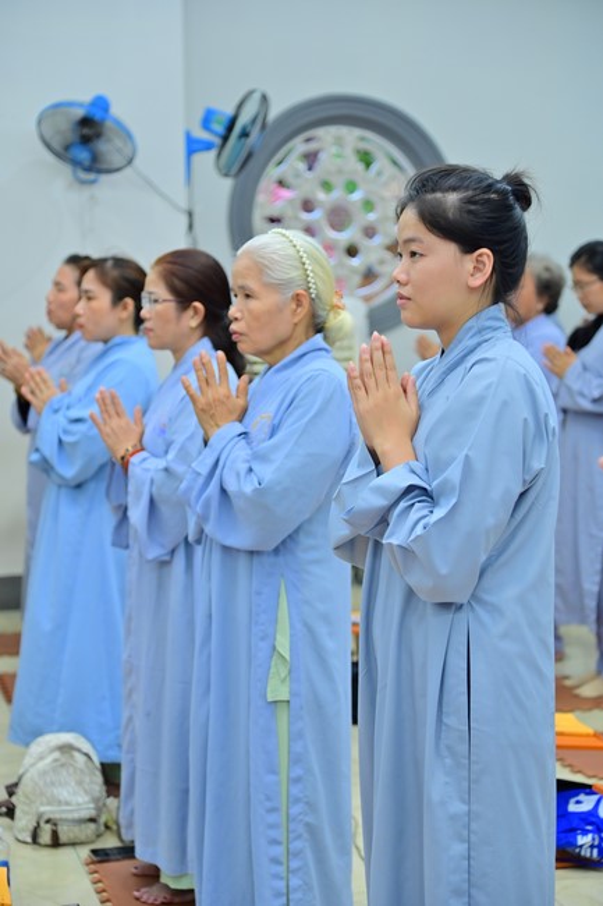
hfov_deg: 20.9
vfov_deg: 31.0
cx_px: 302
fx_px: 1634
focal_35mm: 65
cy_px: 453
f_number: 4
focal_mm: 65
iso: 1250
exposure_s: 1/80
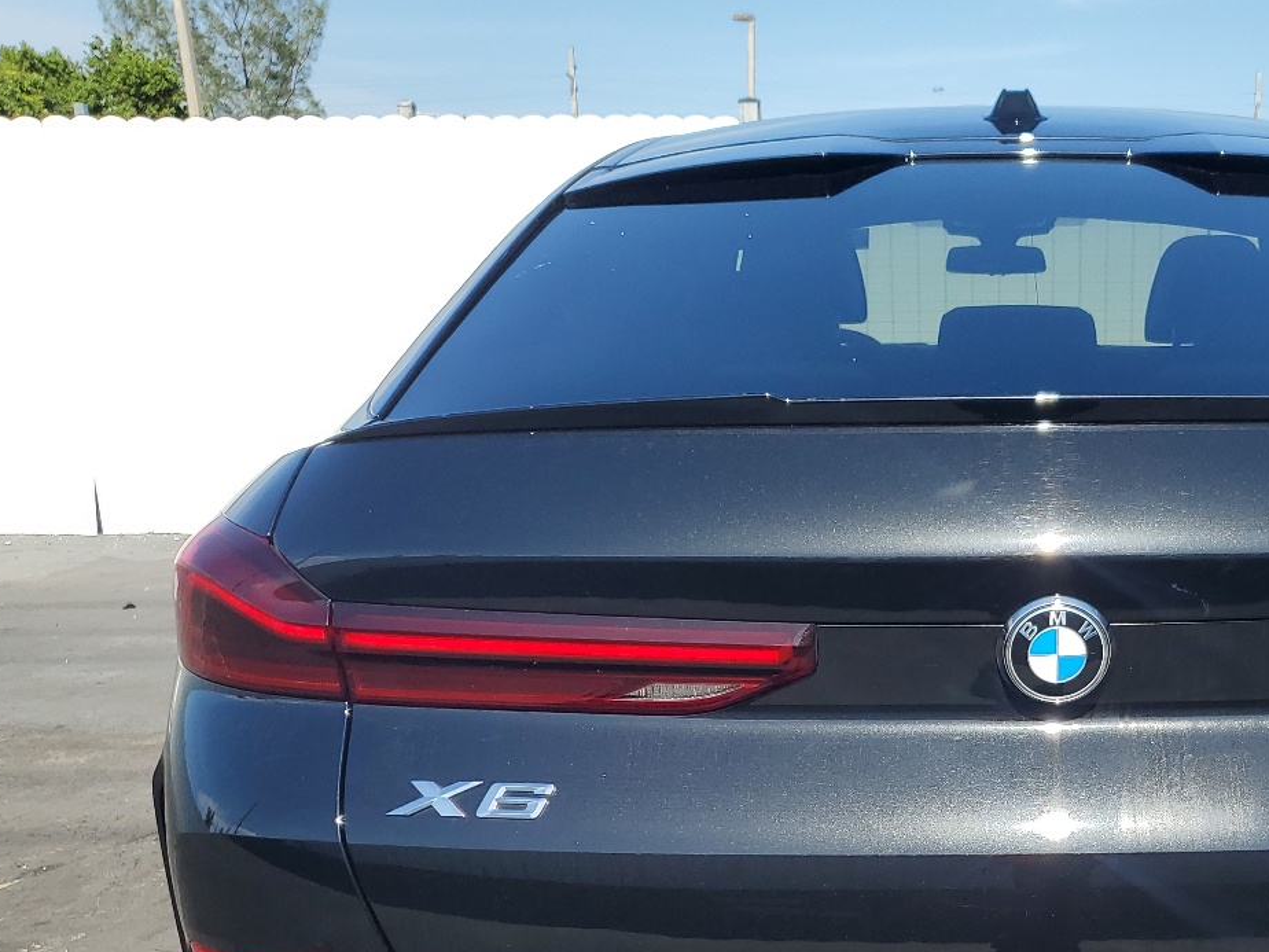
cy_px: 820
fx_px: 1650
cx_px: 1056
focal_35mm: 45
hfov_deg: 40.0
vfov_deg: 31.0
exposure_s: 1/2500
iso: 50
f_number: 1.5
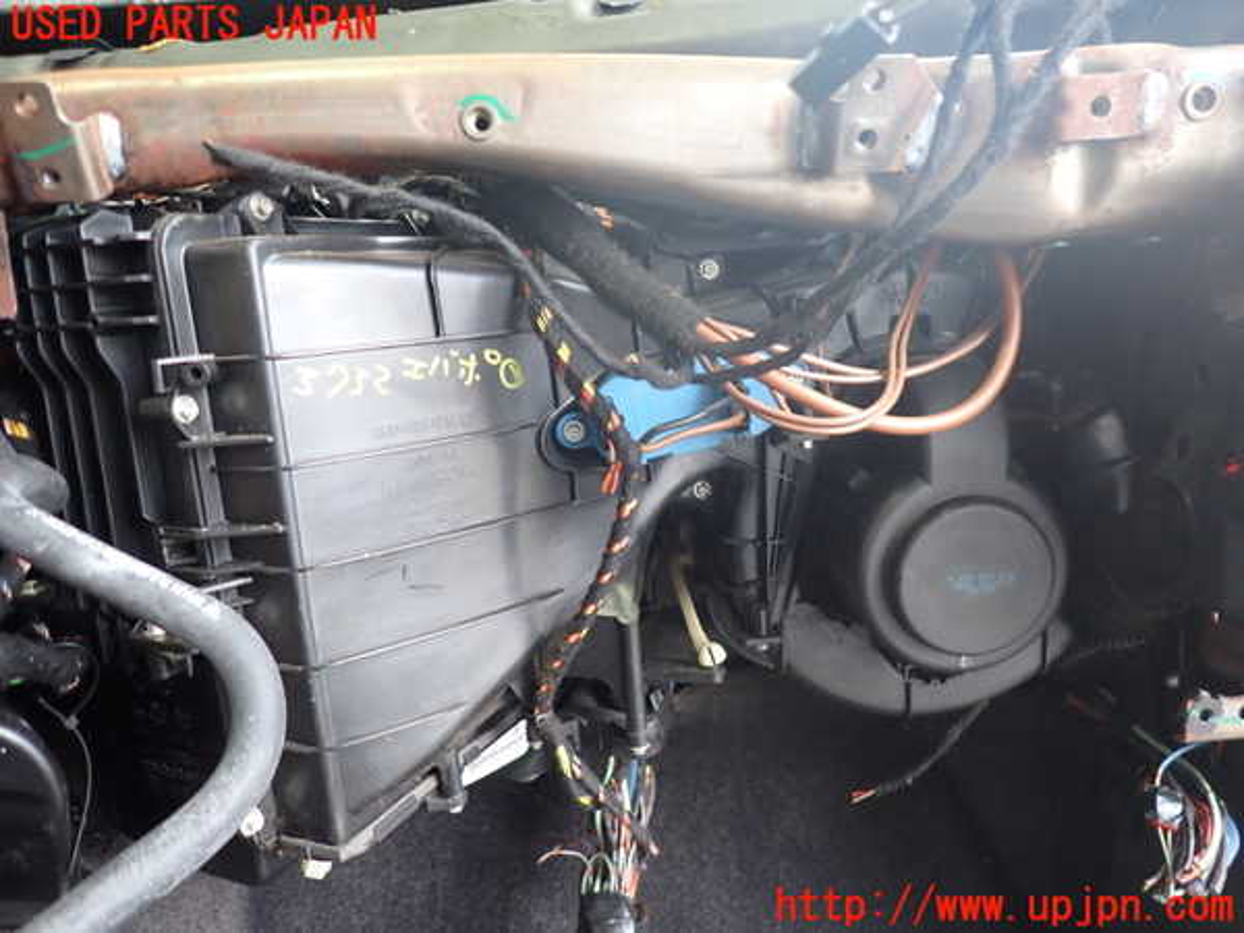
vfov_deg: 54.9
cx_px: 622
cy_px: 466
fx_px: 898
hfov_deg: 69.4
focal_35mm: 25
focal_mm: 4.5
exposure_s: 1/30
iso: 200
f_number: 2
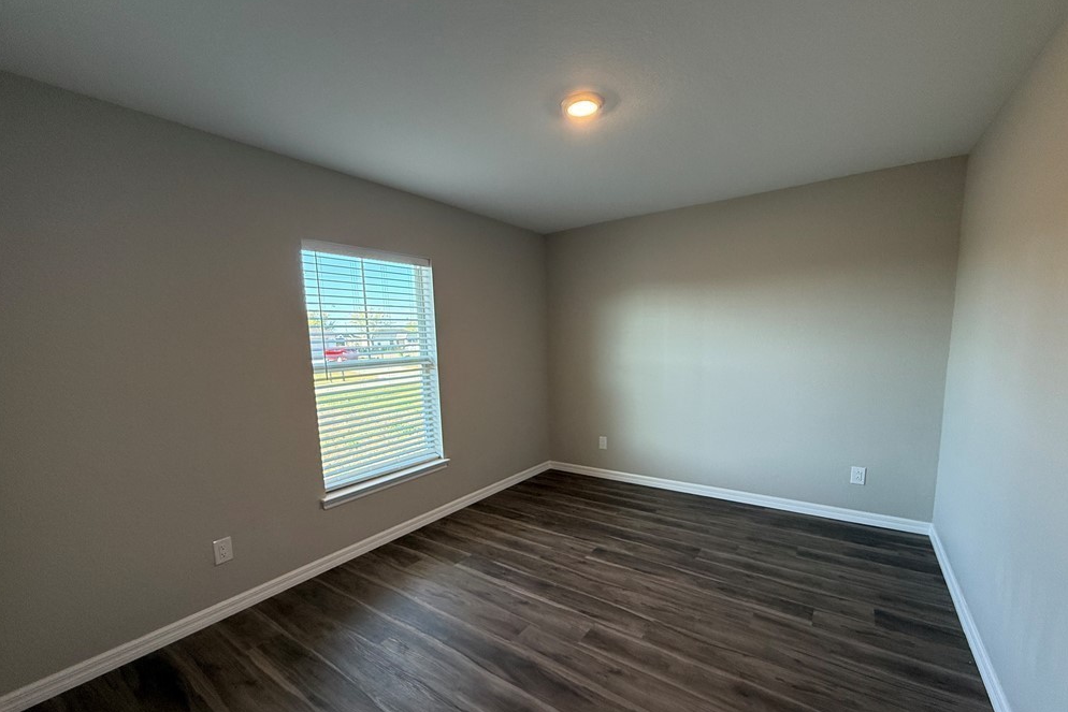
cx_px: 538
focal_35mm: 15
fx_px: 445
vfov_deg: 77.0
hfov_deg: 100.4
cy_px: 398
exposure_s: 1/120
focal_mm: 2.22
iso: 200
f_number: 2.2
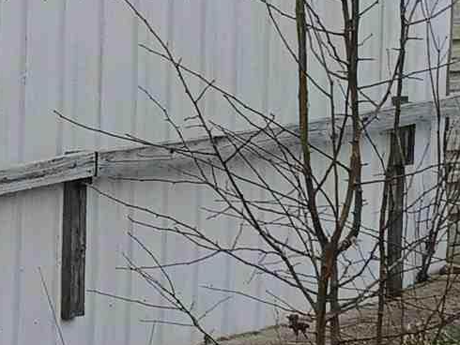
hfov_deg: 11.6
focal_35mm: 163
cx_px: -230
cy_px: 40
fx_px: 2167
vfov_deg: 9.1
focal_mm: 3.98
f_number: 1.8
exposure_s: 1/101
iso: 32
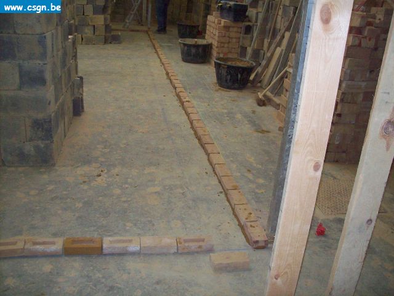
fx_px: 410
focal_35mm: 36
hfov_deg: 51.4
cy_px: 148
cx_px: 197
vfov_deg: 39.7
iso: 200
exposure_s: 1/64
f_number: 2.7
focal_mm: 6
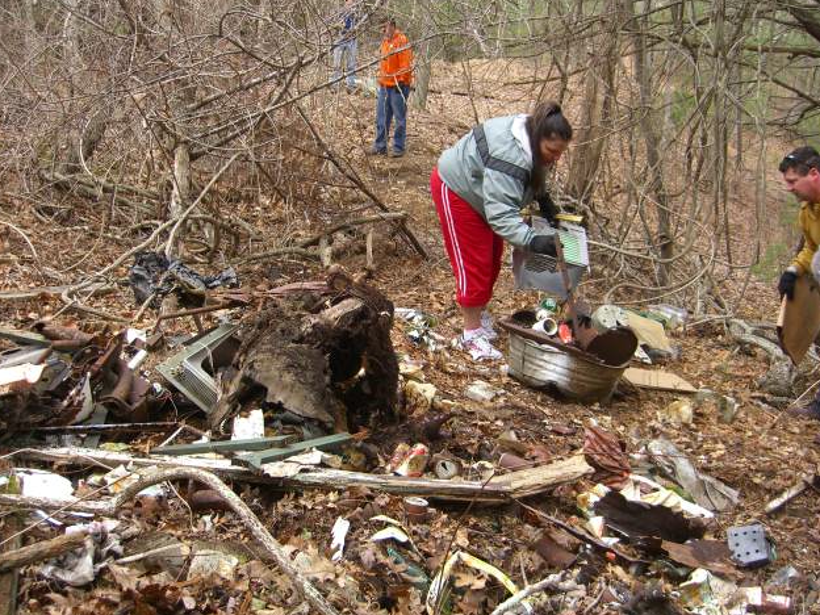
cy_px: 308
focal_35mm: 39
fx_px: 924
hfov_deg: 47.9
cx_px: 409
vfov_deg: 36.8
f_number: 2.8
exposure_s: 1/250
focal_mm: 7.9
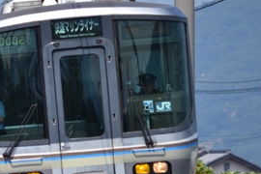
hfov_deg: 2.9
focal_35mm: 711
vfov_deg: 1.9
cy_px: 104
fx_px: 5154
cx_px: -9
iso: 200
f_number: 5.6
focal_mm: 200
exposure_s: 1/800
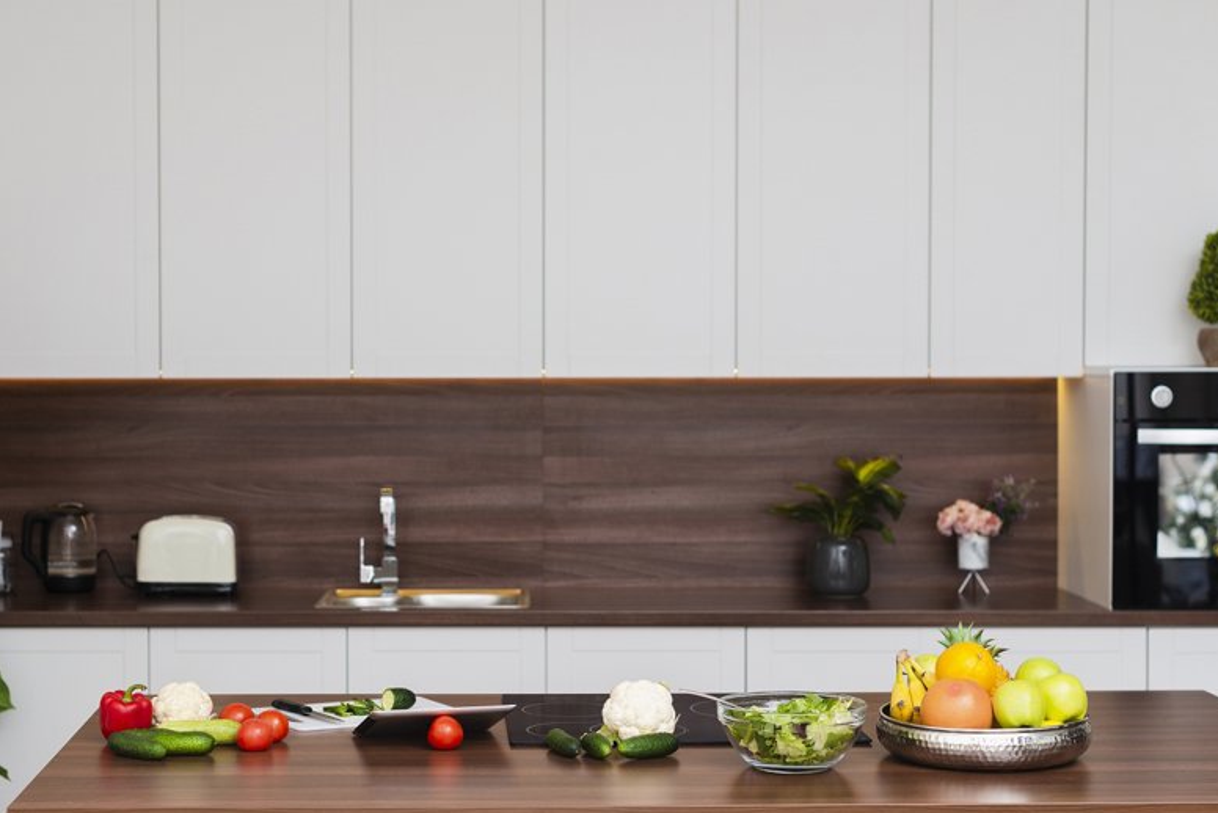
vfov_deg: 20.6
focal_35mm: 66
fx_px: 2234
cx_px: 526
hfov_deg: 30.5
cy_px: 458
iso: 250
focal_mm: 50
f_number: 3.2
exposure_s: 1/160
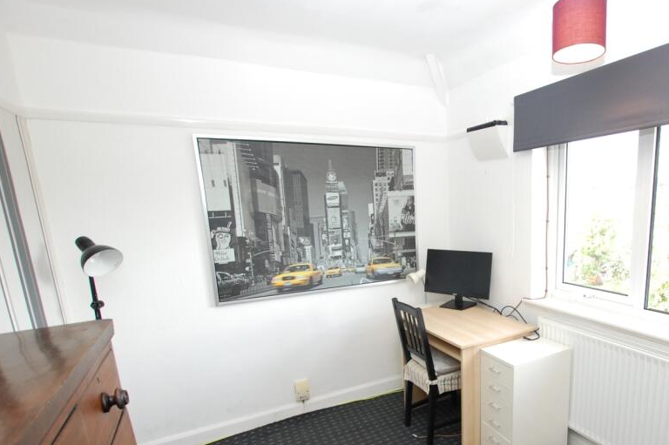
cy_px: 278
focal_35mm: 20
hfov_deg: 81.3
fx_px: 371
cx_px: 443
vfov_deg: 61.0
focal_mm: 10
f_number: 5
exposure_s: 1/100
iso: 800
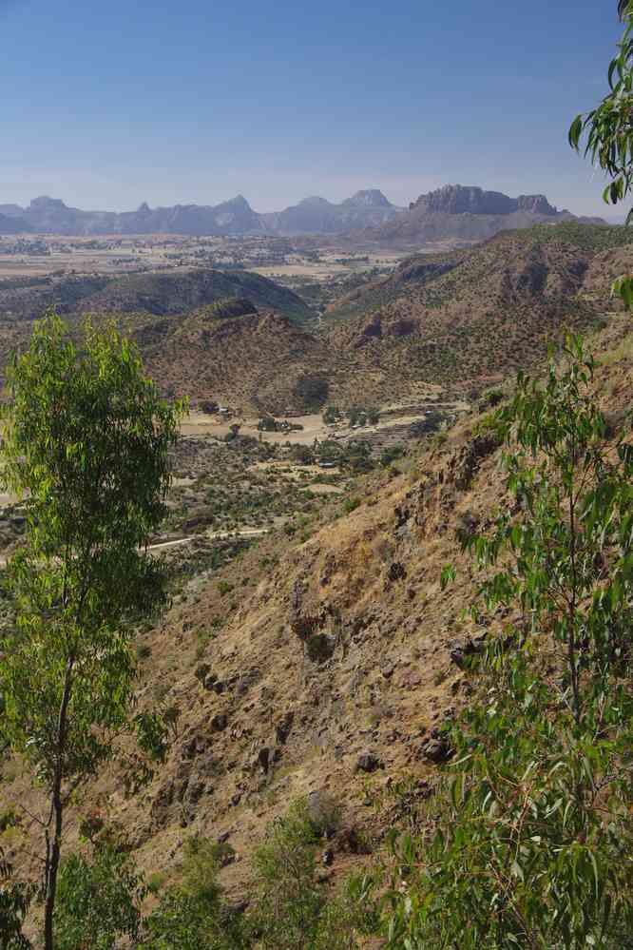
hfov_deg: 21.2
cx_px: 316
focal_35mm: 64
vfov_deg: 31.4
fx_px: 1688
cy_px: 475
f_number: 11
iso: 200
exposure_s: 1/80
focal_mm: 42.5
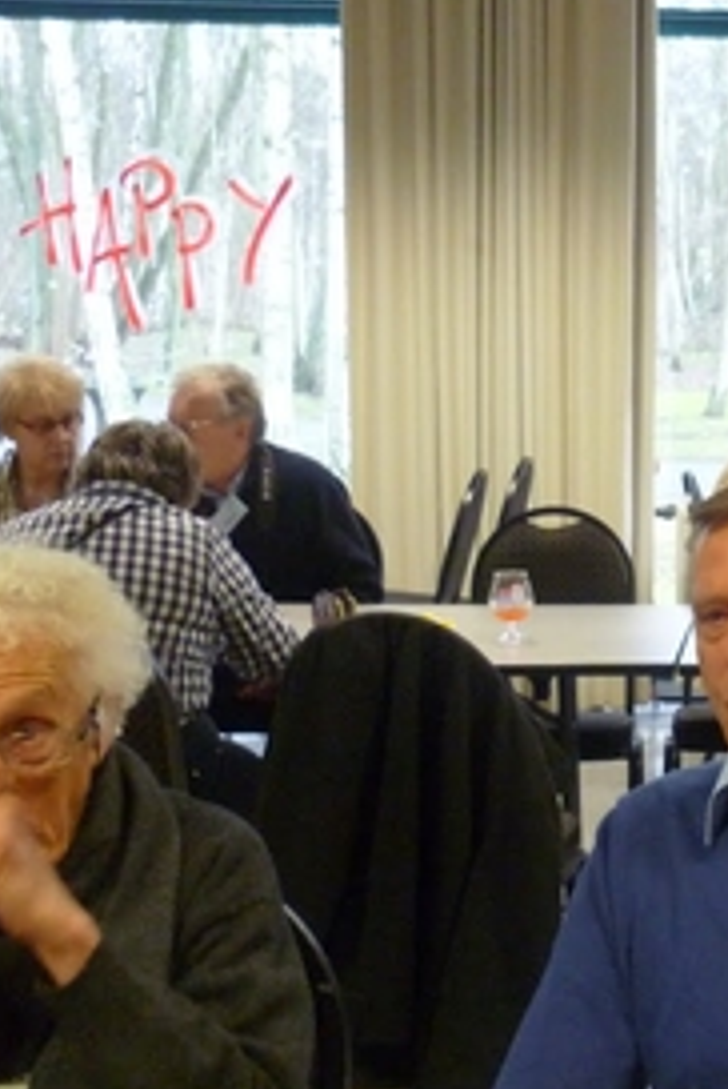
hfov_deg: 17.6
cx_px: 1024
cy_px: 544
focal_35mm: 71
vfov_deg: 28.4
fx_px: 2148
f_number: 2.8
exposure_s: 1/30
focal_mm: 5.5
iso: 400
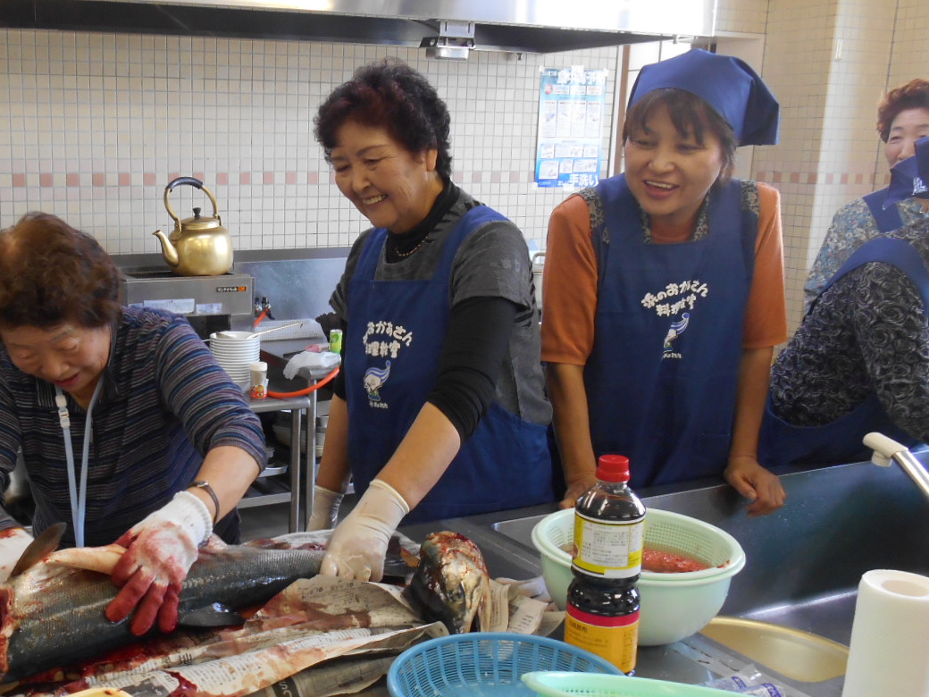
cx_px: 241
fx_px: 1073
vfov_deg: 35.8
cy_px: 418
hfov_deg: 45.3
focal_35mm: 40
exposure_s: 1/30
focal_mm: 4.7
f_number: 3.4
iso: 180
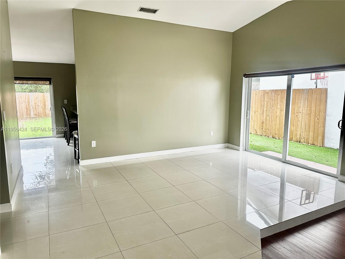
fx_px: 239
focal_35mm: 24
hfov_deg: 71.6
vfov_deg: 56.8
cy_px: 130
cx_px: 172
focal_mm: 6.86
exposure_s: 1/121
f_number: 1.78
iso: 100
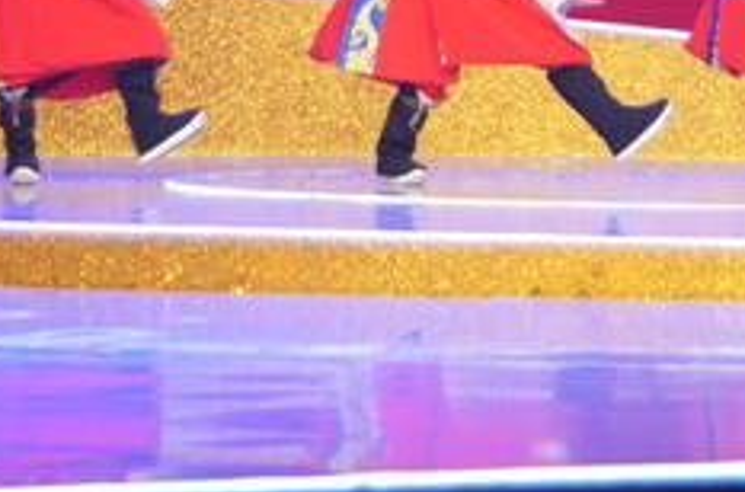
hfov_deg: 8.0
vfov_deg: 5.2
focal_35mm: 258
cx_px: 592
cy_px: -350
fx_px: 5325
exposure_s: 1/80
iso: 640
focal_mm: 50
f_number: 4.5
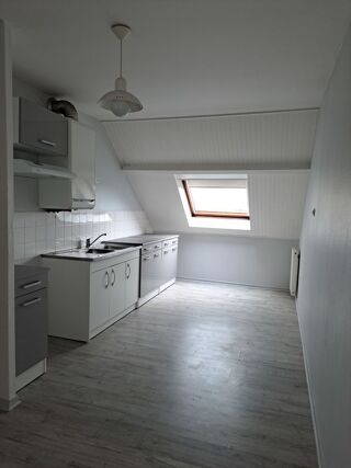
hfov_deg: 56.8
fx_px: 325
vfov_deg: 71.6
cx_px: 176
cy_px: 234
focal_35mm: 24
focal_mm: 5.23
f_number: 1.8
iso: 160
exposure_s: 1/60
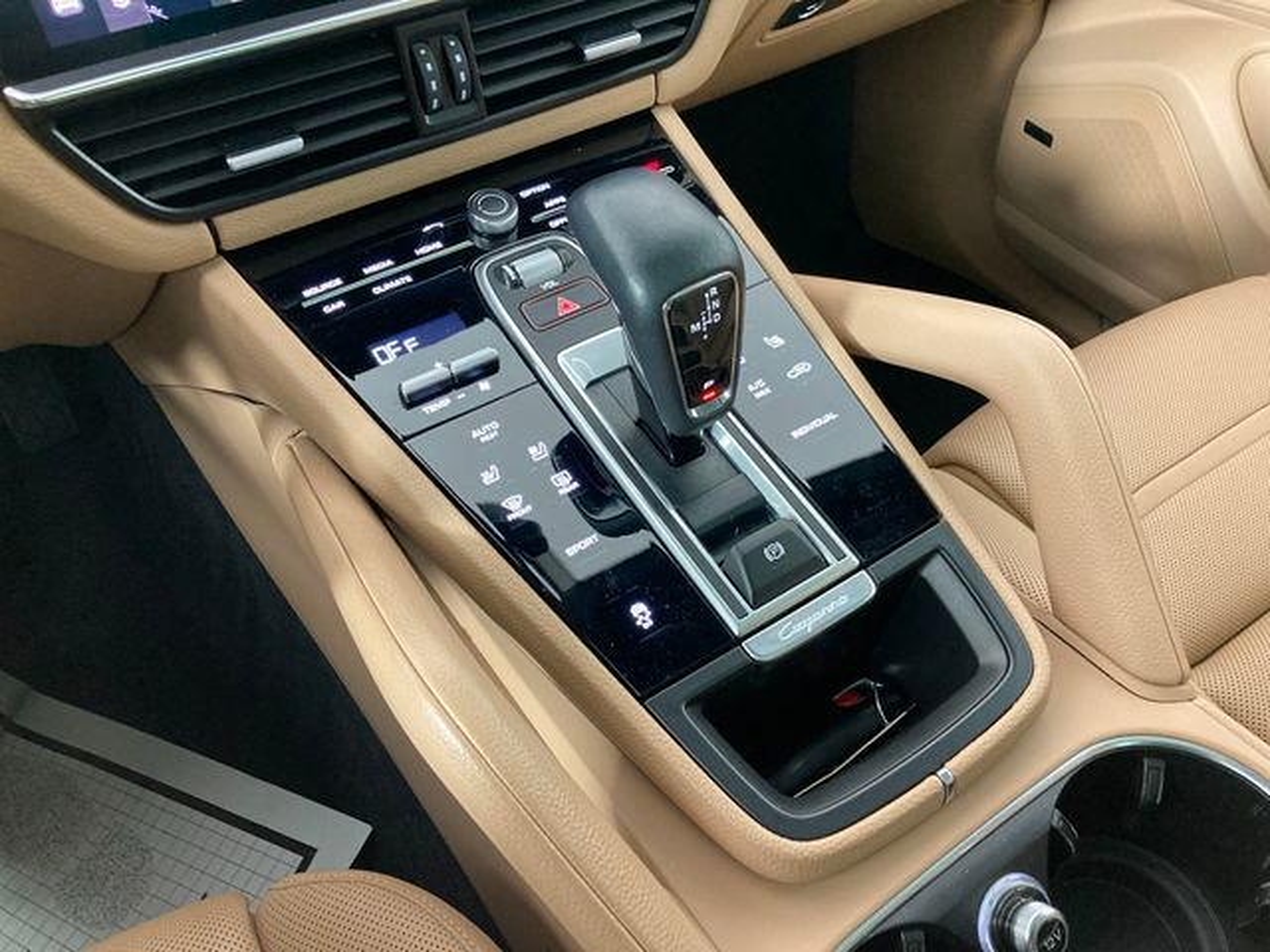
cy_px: 476
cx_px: 635
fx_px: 1027
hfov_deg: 63.4
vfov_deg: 49.7
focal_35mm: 28
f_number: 1.8
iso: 200
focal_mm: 3.99
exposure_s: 1/60
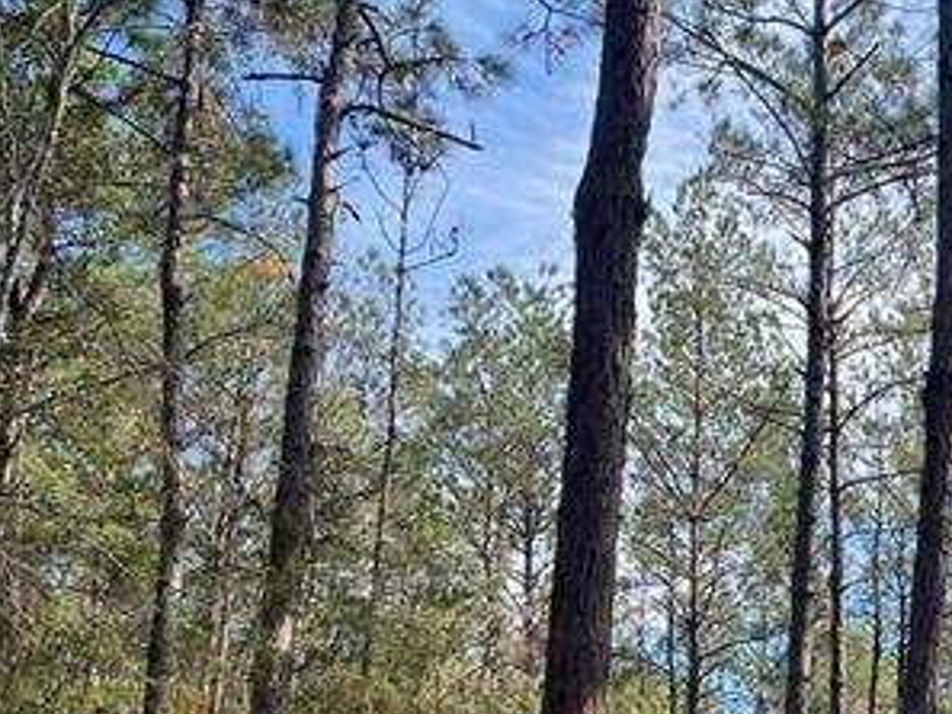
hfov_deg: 32.1
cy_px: 660
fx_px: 1541
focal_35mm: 56
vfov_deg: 25.2
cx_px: 910
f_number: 1.8
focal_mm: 4.25
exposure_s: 1/957
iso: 32
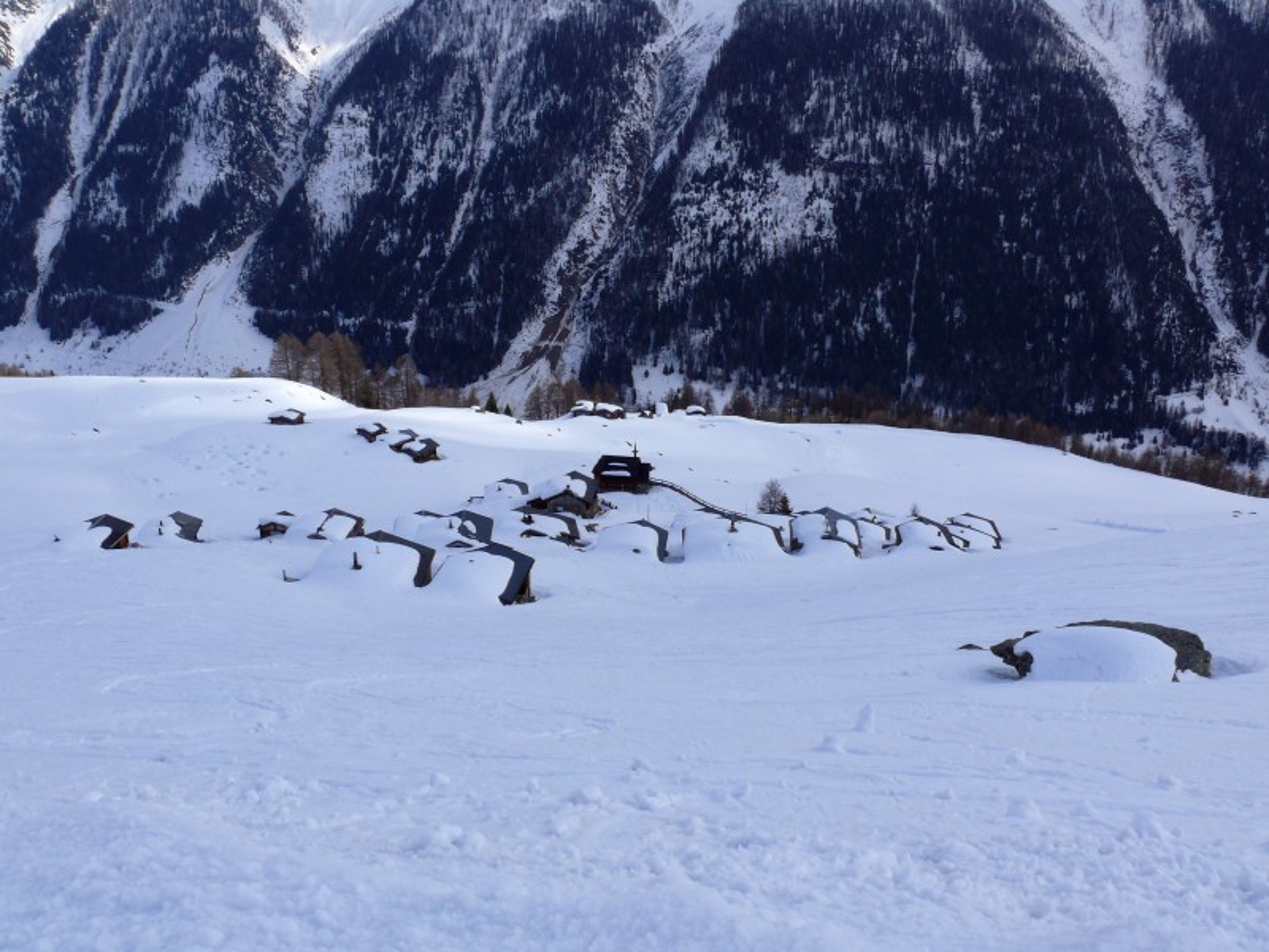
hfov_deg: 52.6
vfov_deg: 40.7
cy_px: 476
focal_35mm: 35
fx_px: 1283
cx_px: 634
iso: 100
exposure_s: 1/500
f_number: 8
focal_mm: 7.4
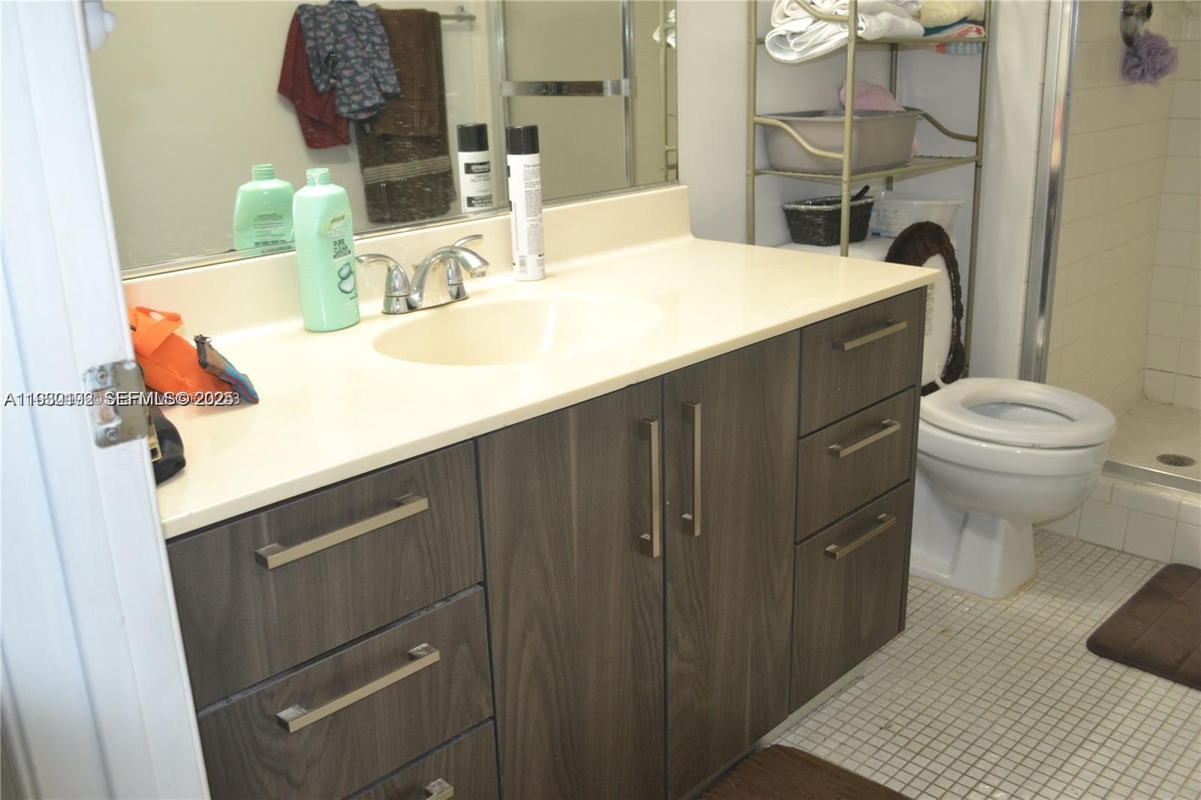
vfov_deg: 40.0
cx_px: 600
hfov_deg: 57.2
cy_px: 400
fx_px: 1101
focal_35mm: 33
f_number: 3.8
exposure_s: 1/60
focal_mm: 22
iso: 640
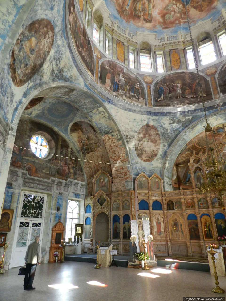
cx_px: 113
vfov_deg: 73.9
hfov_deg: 58.9
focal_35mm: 23
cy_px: 150
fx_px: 200
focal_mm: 4
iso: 280
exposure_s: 1/30
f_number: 3.4
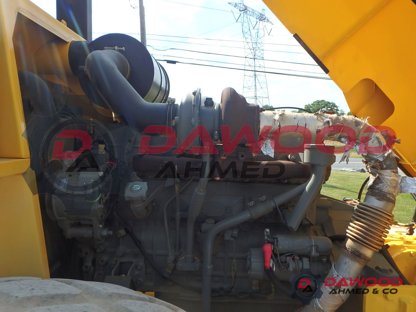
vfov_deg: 48.2
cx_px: 208
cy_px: 156
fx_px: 349
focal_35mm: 29
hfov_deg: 61.7
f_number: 4.6
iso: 125
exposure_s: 1/500
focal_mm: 5.2
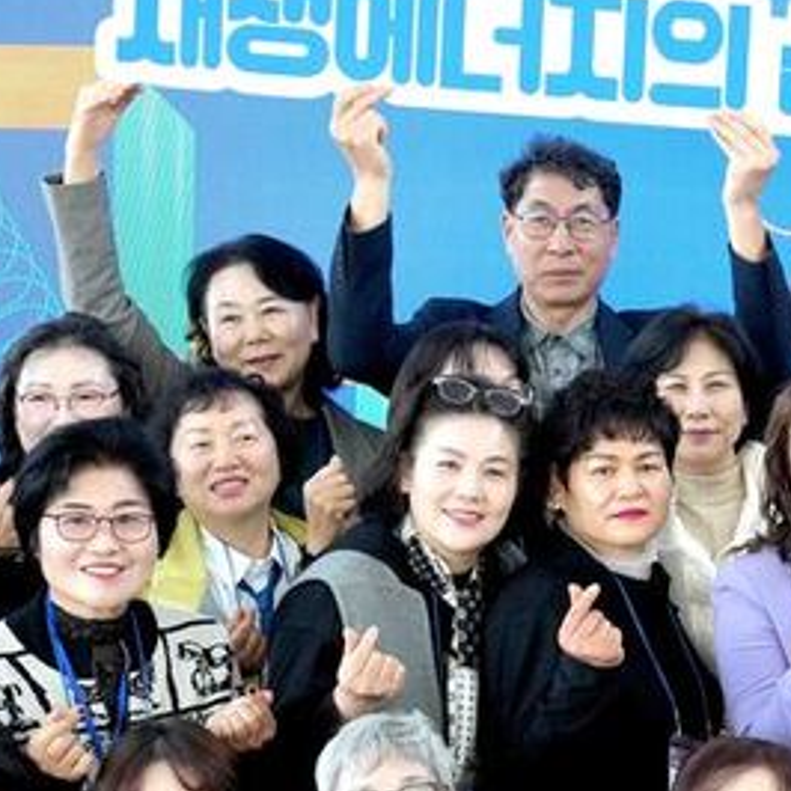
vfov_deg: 11.0
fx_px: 4085
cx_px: 1148
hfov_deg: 10.7
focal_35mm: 158
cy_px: 565
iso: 2500
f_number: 5.6
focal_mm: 55
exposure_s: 1/250
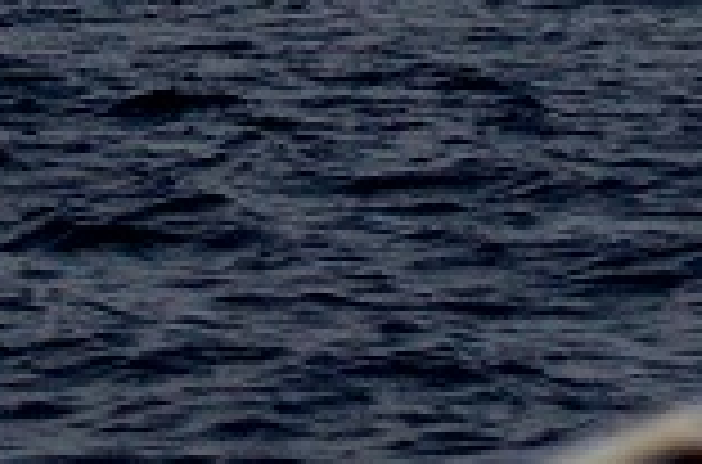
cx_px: -284
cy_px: -942
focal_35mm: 674
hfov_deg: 3.1
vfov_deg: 2.0
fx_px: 13103
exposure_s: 1/8000
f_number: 4.5
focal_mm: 70
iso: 1250
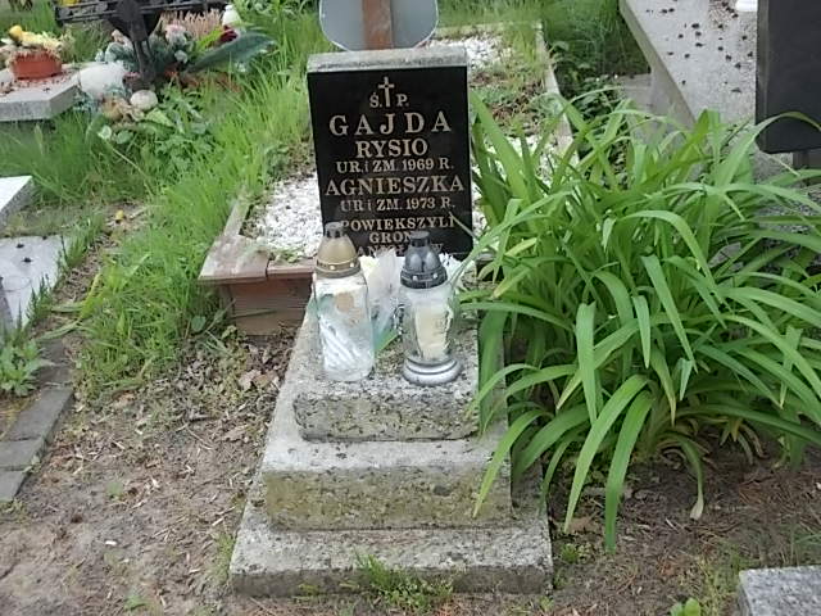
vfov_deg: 33.6
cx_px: 410
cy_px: 308
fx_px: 1020
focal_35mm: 43
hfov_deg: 43.9
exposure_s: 1/100
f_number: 3.3
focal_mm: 6.1
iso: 80
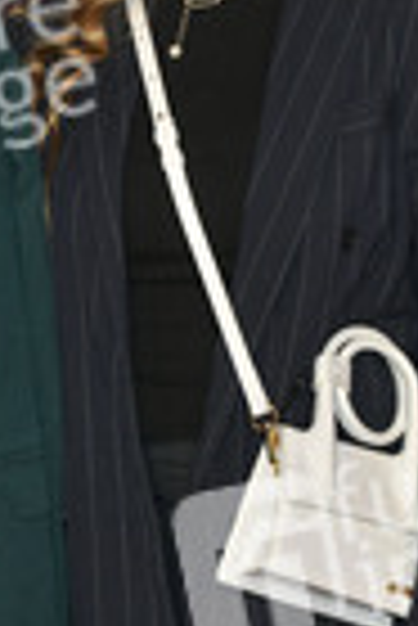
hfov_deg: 6.8
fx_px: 3492
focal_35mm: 201
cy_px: 315
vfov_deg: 10.2
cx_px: -4
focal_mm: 70
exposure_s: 1/250
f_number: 6.3
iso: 1600
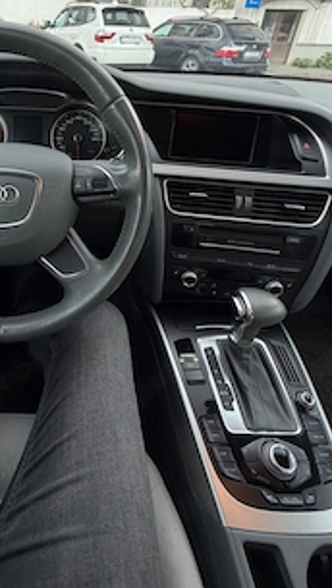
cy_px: 227
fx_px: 312
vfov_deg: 85.2
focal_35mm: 20
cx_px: 83
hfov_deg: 53.4
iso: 160
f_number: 2.2
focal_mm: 2.22
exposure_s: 1/121
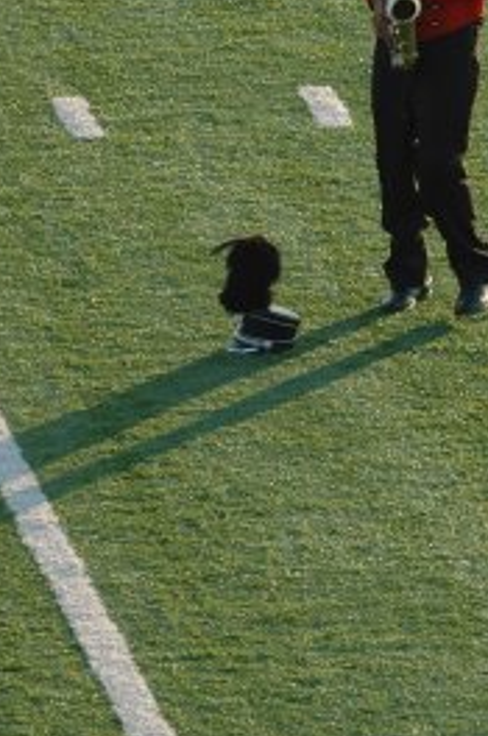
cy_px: 176
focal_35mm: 683
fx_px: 13942
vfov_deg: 3.0
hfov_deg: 2.0
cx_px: 422
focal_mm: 200
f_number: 4.5
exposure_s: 1/320
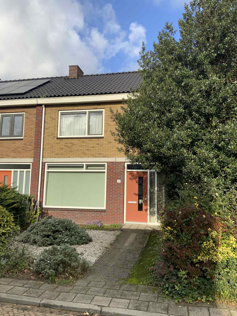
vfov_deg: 61.7
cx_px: 118
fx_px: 265
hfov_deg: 48.2
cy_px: 158
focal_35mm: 29
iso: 16
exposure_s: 1/1250
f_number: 1.8
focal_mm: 3
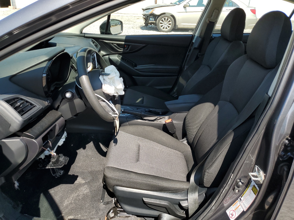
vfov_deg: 53.1
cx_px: 147
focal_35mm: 26
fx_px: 221
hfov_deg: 67.3
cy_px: 110
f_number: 1.5
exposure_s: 1/1111
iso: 50
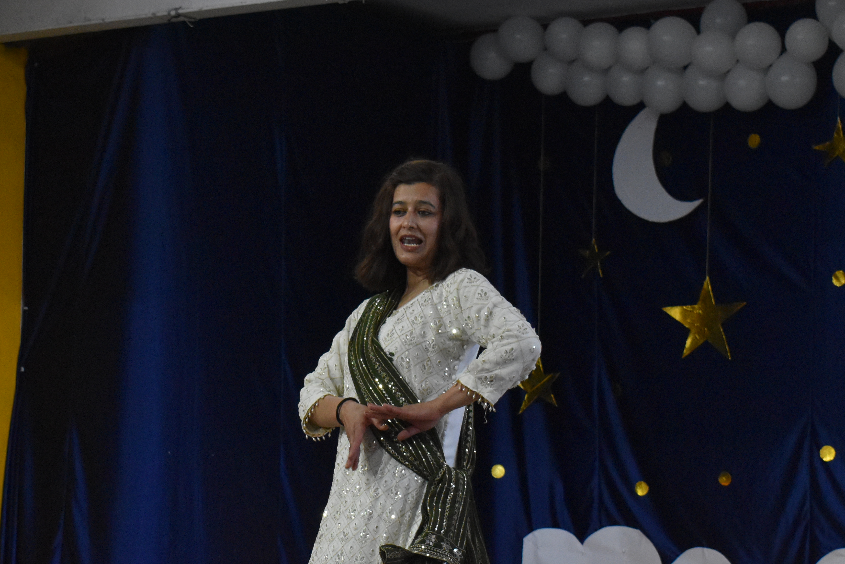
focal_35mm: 99
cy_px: 444
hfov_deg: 20.6
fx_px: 2323
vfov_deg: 13.8
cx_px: 349
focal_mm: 38
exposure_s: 1/500
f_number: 4.8
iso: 2800
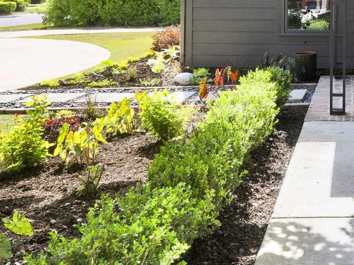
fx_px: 560
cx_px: 335
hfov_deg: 32.8
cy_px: -16
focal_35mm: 55
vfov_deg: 25.1
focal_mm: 15.5
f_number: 11
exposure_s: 1/125
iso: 400
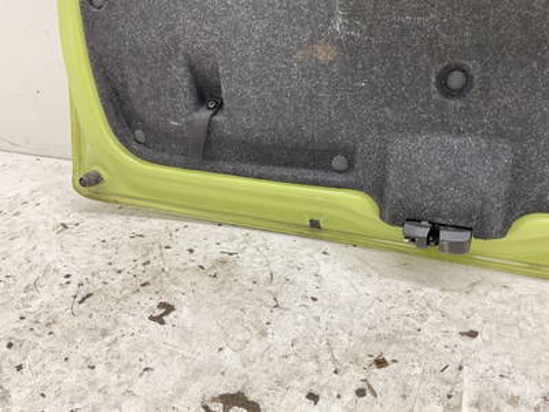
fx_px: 460
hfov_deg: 61.7
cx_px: 274
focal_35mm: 29
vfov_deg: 48.2
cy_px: 206
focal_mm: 3
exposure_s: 1/50
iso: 64
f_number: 1.8
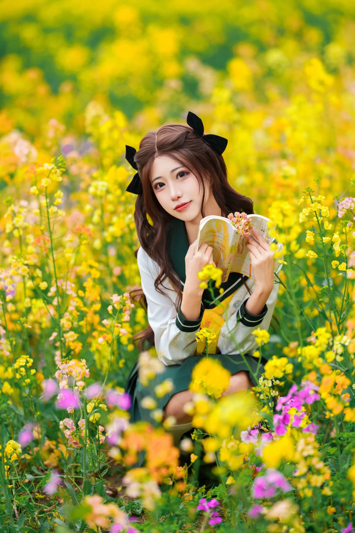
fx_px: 1997
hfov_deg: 10.2
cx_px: 178
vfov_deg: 15.2
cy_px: 266
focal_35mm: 135
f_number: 1.8
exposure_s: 1/160
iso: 100
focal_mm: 135
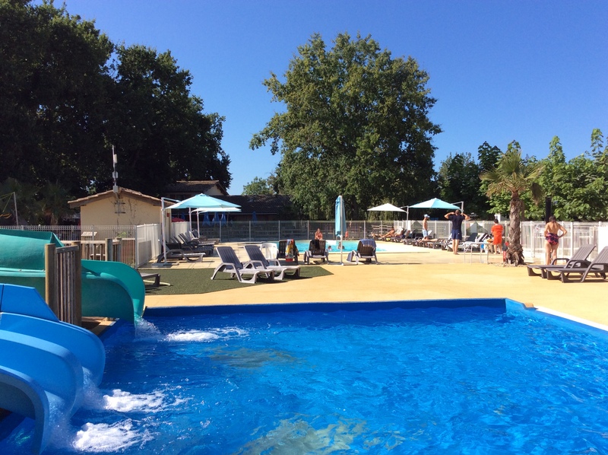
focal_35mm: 32
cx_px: 304
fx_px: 561
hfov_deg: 56.9
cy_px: 228
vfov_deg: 44.1
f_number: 2.4
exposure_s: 1/1144
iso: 32
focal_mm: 3.3
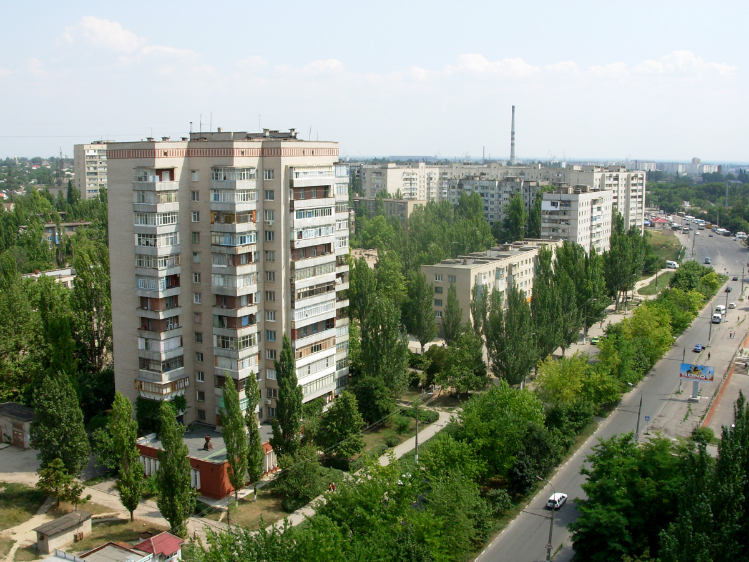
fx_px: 822
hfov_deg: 49.0
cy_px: 281
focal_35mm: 38
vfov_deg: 37.7
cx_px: 374
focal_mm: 6.3
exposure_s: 1/373
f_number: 4.9
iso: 50
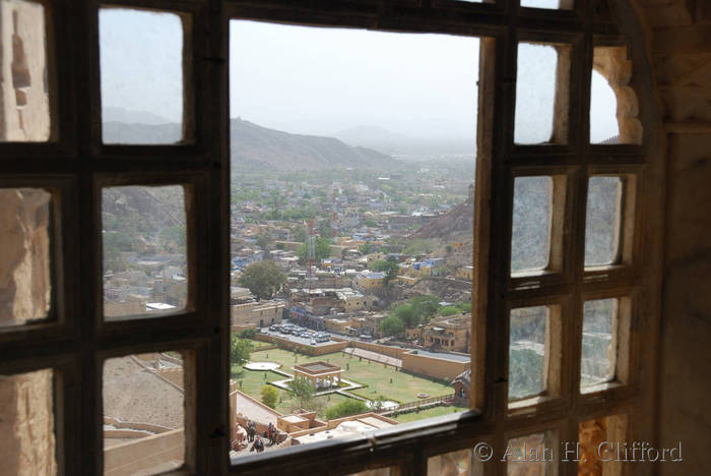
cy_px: 238
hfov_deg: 38.9
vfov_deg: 26.5
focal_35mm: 51
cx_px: 356
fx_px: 1008
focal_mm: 34
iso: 100
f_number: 7.1
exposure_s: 1/200
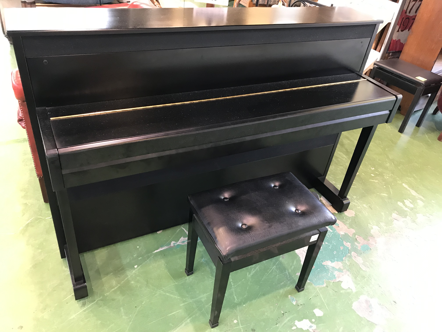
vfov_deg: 49.7
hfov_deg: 63.4
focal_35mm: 28
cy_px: 166
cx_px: 221
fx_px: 358
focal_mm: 3.99
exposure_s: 1/17
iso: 100
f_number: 1.8
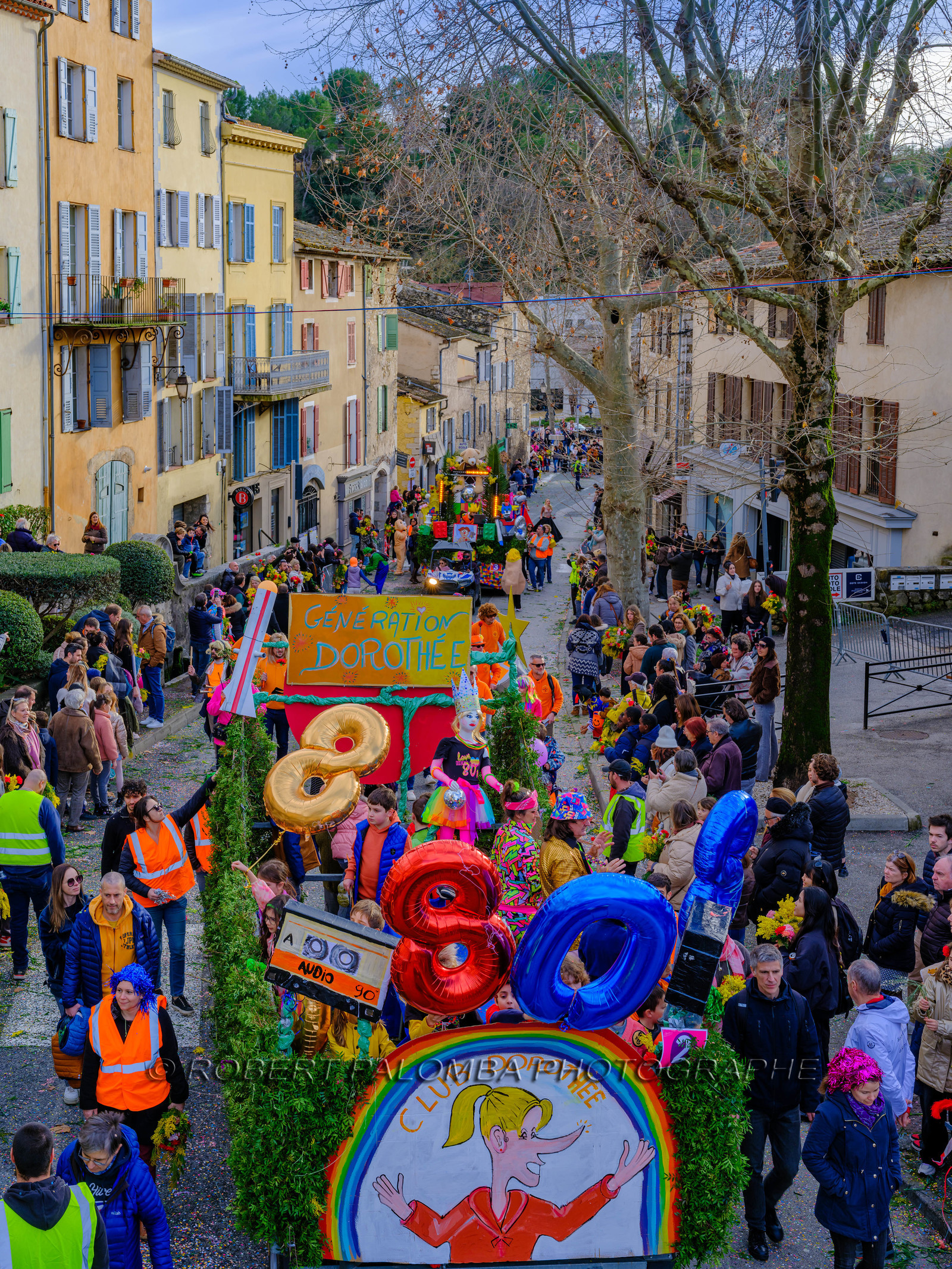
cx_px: 476
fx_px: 1613
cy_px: 634
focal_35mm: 44
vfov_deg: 42.9
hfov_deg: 32.9
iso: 320
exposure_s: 1/100
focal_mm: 55
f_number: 9
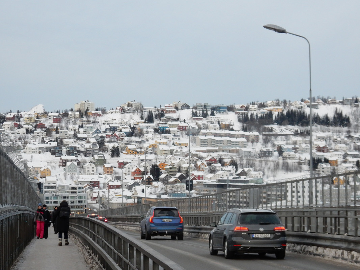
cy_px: 135
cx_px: 180
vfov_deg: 14.9
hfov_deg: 19.8
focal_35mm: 99
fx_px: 1029
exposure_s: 1/160
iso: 400
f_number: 5.3
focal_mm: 17.6
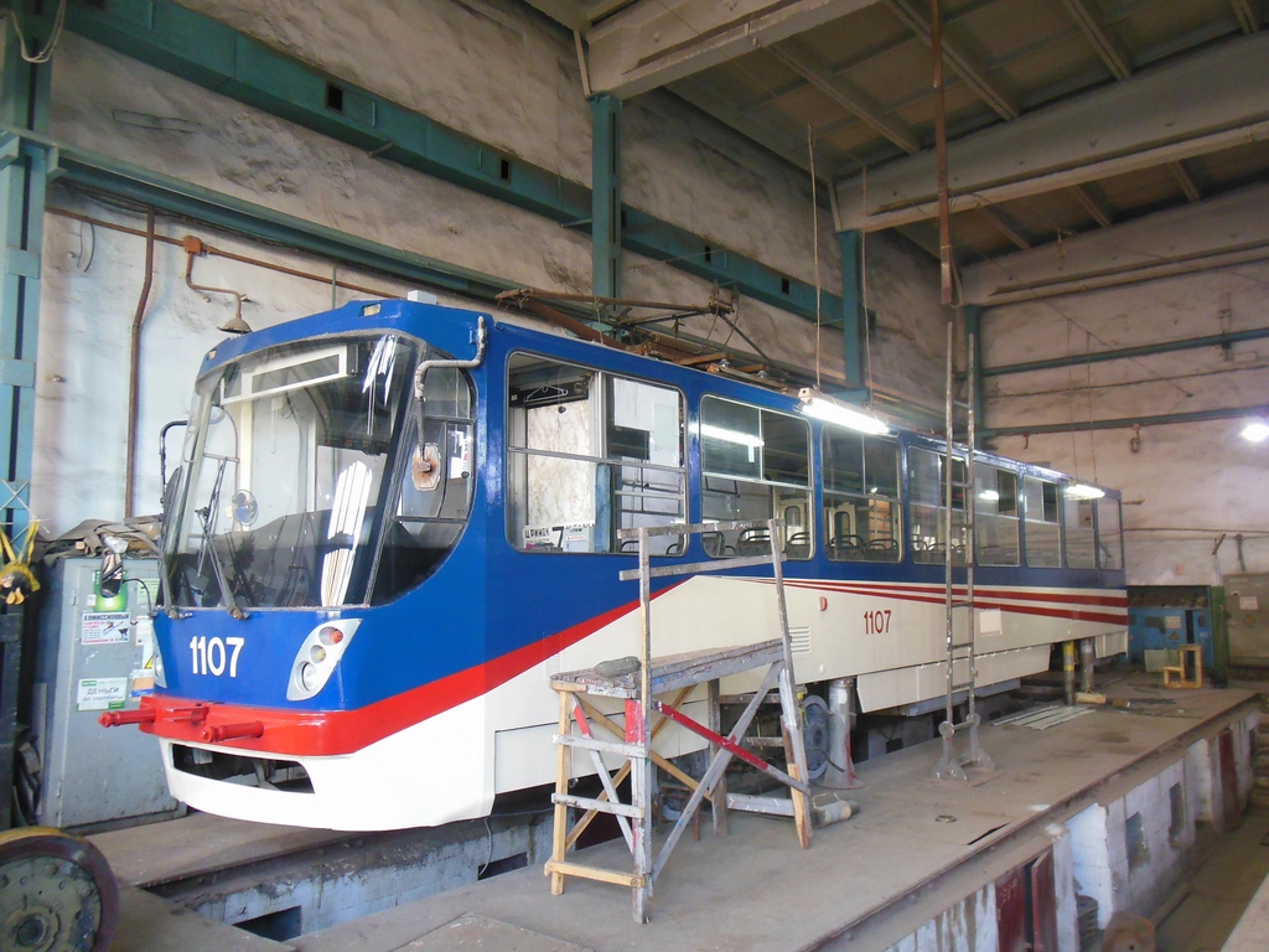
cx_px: 634
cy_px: 476
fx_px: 916
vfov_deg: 54.9
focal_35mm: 25
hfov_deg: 69.4
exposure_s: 1/20
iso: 400
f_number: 3.2
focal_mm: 4.5
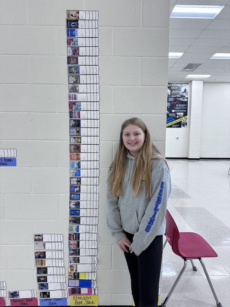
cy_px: 154
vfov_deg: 71.6
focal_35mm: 24
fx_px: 213
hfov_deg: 56.8
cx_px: 115
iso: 125
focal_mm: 6.86
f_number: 1.78
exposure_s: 1/120
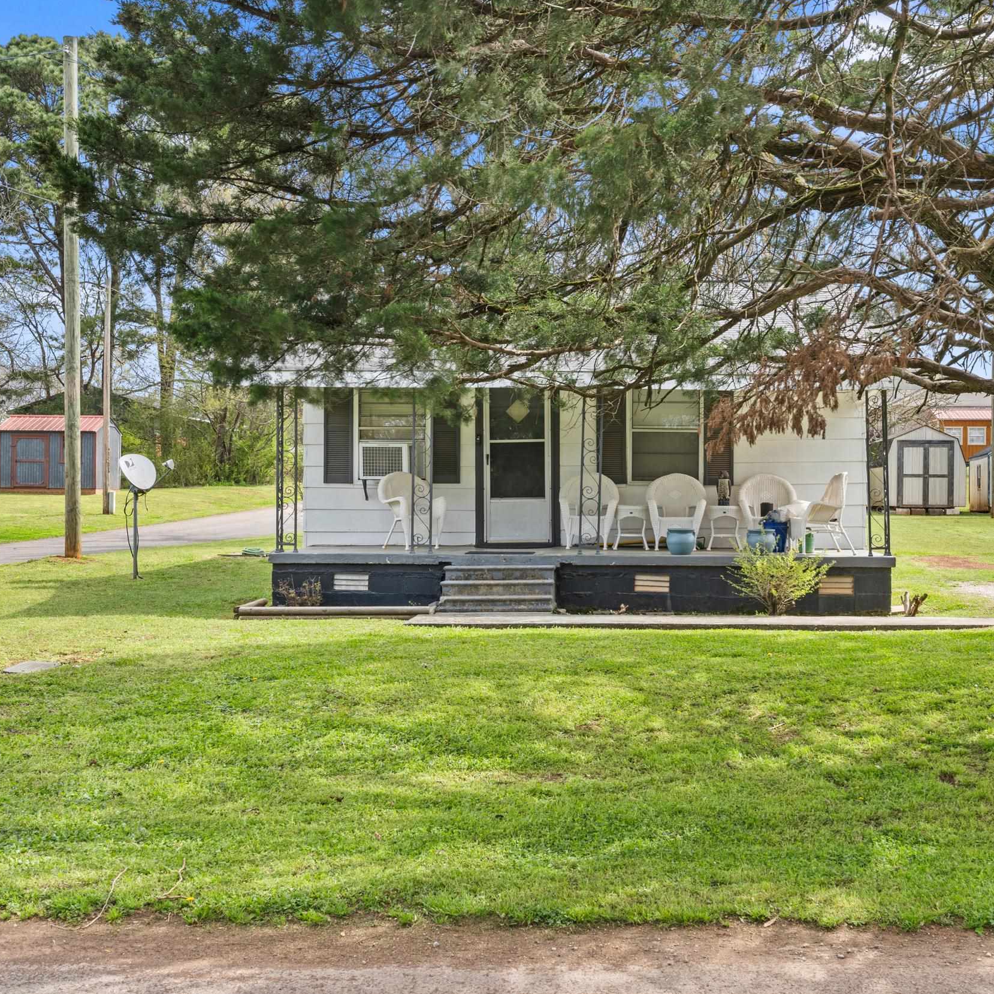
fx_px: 1353
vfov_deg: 40.3
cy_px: 496
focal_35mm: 42
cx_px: 577
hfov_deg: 40.2
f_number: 11
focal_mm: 32.5
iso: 100
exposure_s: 1/8
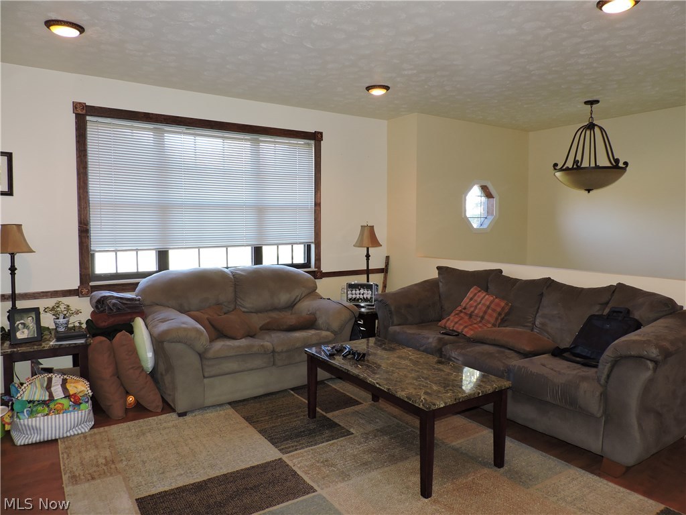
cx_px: 343
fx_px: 476
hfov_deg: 71.6
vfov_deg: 56.8
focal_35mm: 24
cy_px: 258
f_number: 3
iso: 200
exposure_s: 1/30
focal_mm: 4.3
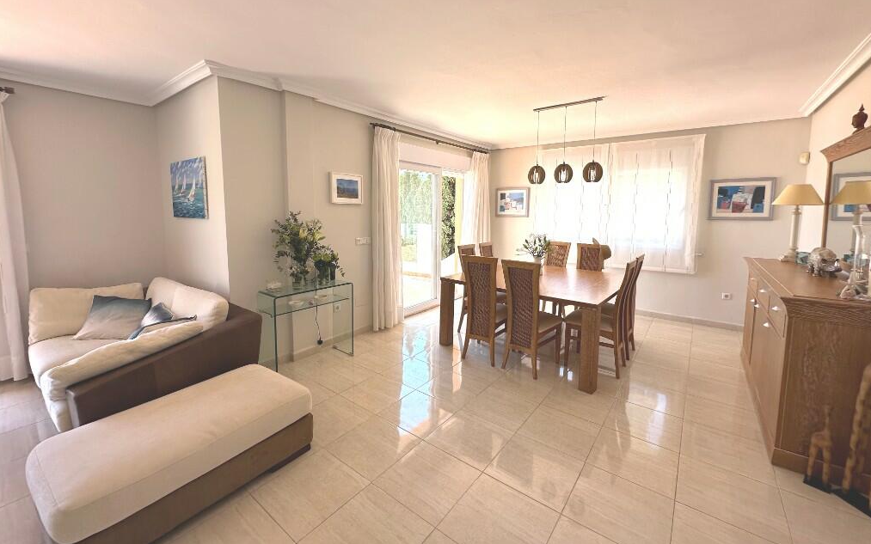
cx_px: 437
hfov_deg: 101.5
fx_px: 356
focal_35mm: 15
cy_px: 244
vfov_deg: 74.6
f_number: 2.2
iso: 40
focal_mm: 2.22
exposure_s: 1/208
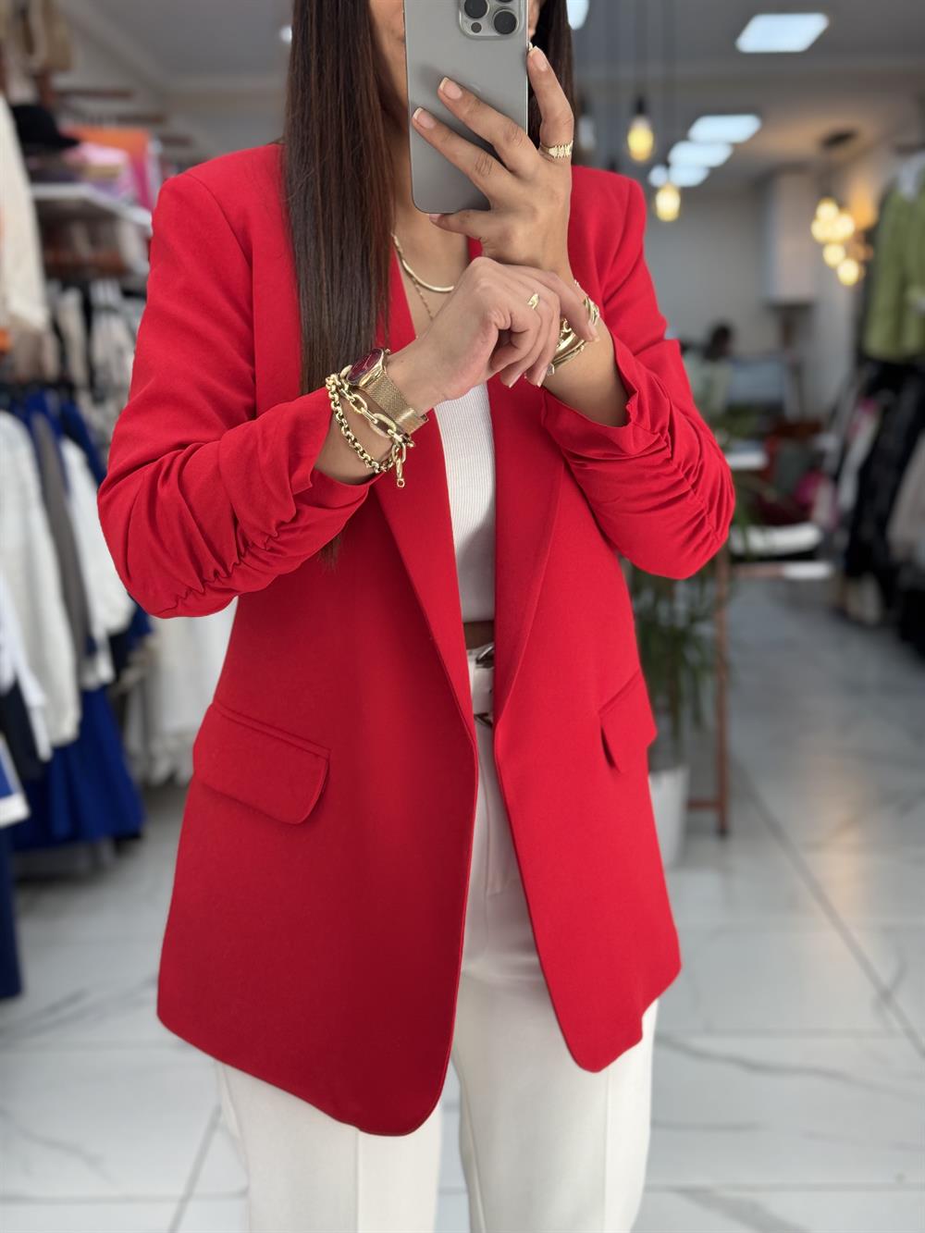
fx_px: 1710
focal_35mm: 48
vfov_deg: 39.7
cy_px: 616
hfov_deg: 30.3
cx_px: 462
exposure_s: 1/100
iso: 80
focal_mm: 6.76
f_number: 1.78
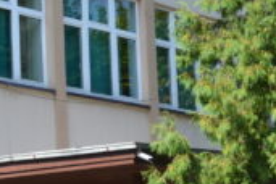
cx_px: -82
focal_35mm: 176
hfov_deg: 11.4
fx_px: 1349
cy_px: 141
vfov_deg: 7.8
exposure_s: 1/100
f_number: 9
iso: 100
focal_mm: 26
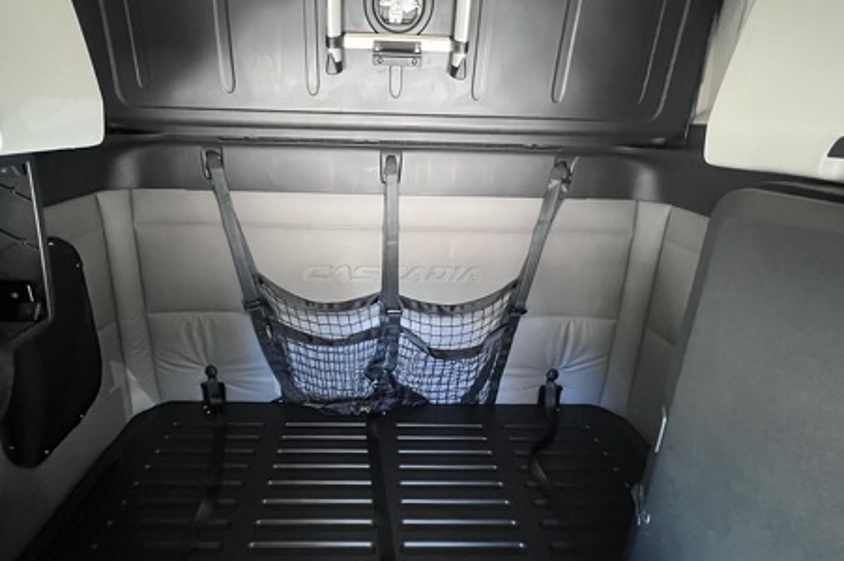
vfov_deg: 67.2
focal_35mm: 18
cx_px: 389
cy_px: 260
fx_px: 422
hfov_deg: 89.9
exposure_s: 1/49
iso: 1000
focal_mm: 1.57
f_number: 1.8
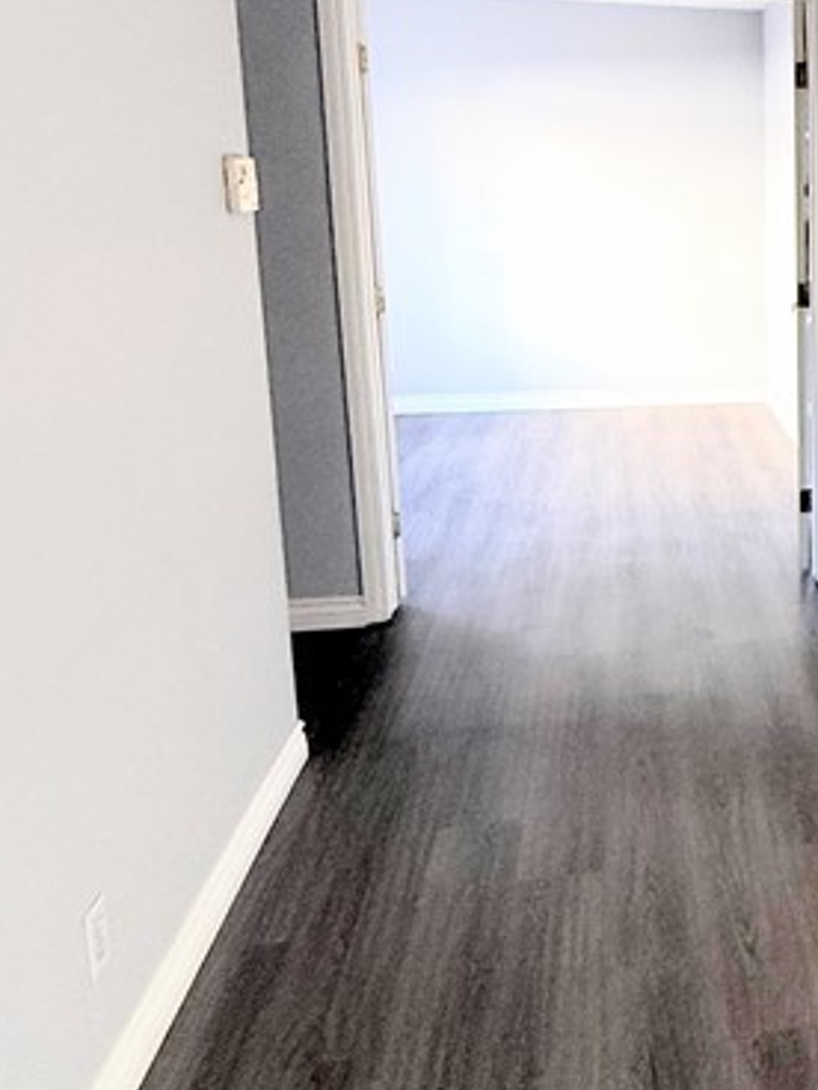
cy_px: 394
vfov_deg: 47.3
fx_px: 1229
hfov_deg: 31.1
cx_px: 978
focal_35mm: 39
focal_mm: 2.22
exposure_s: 1/99
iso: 320
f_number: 2.2
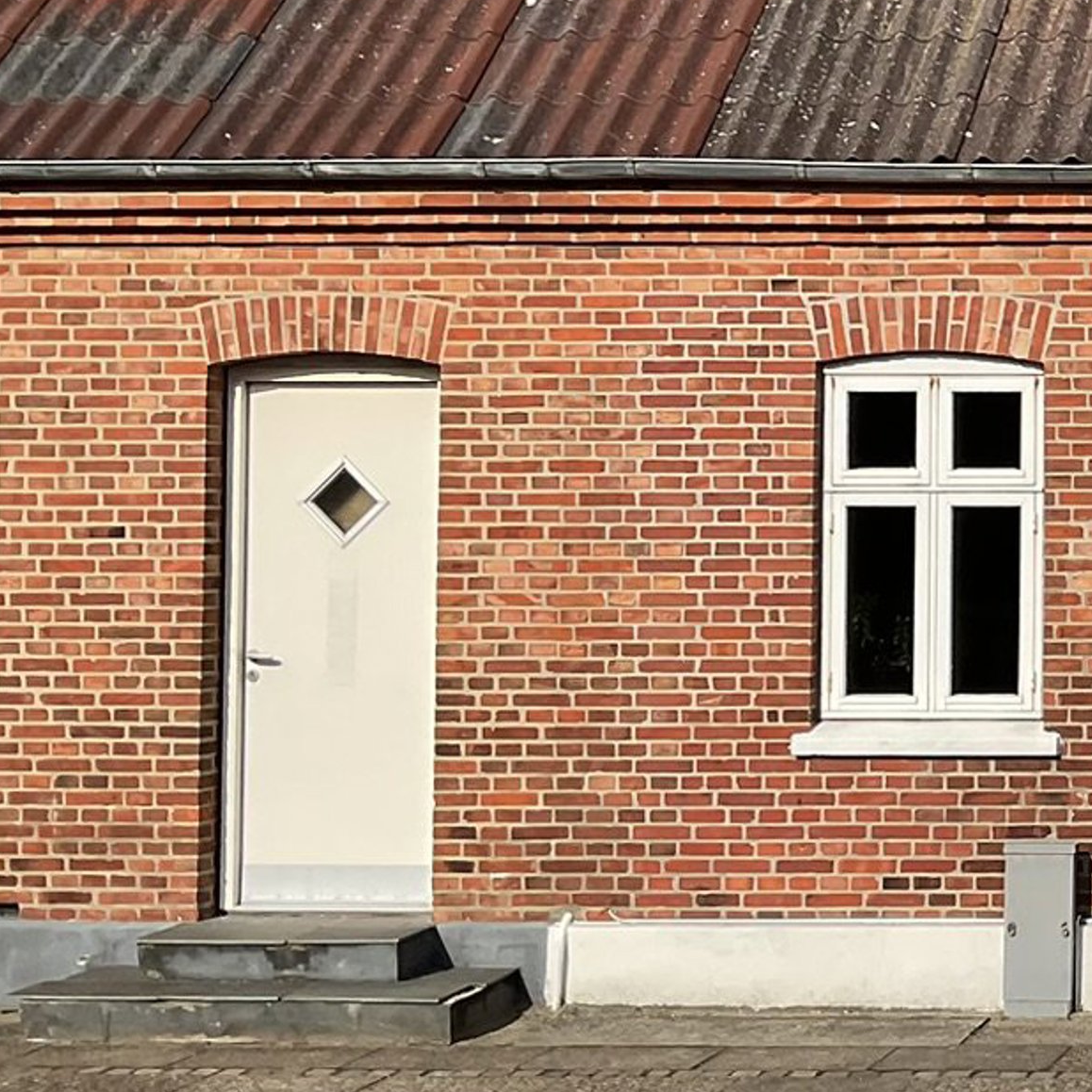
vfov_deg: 20.4
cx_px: 1565
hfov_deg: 18.4
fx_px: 3034
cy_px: 399
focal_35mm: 85
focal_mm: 3
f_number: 1.8
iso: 16
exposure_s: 1/2801
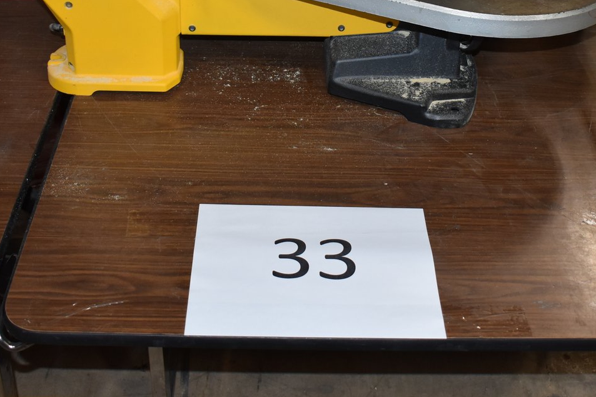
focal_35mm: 59
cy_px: 53
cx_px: 324
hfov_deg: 33.9
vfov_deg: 22.5
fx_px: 977
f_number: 3.8
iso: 800
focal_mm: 22
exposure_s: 1/125
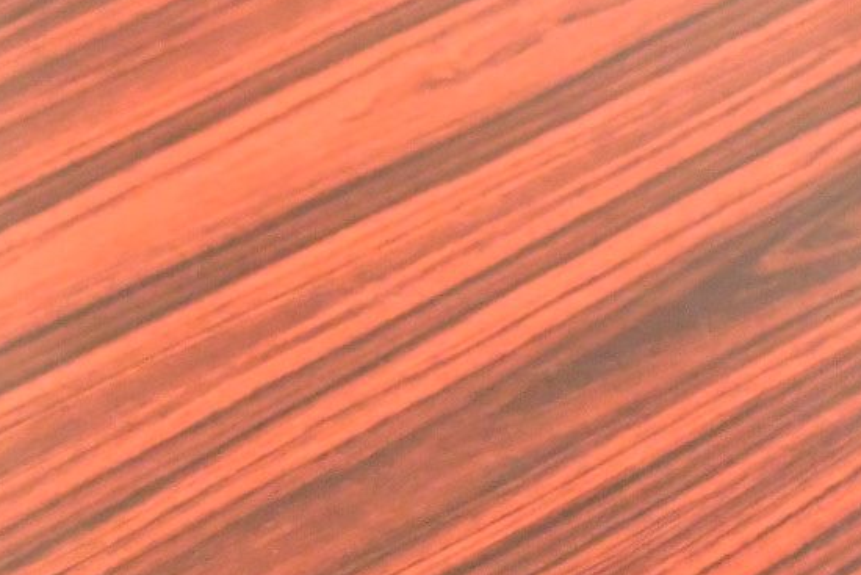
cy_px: -1540
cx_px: 1720
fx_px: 4306
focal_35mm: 180
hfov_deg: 10.5
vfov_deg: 6.5
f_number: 5
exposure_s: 1/125
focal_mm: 24
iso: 3200
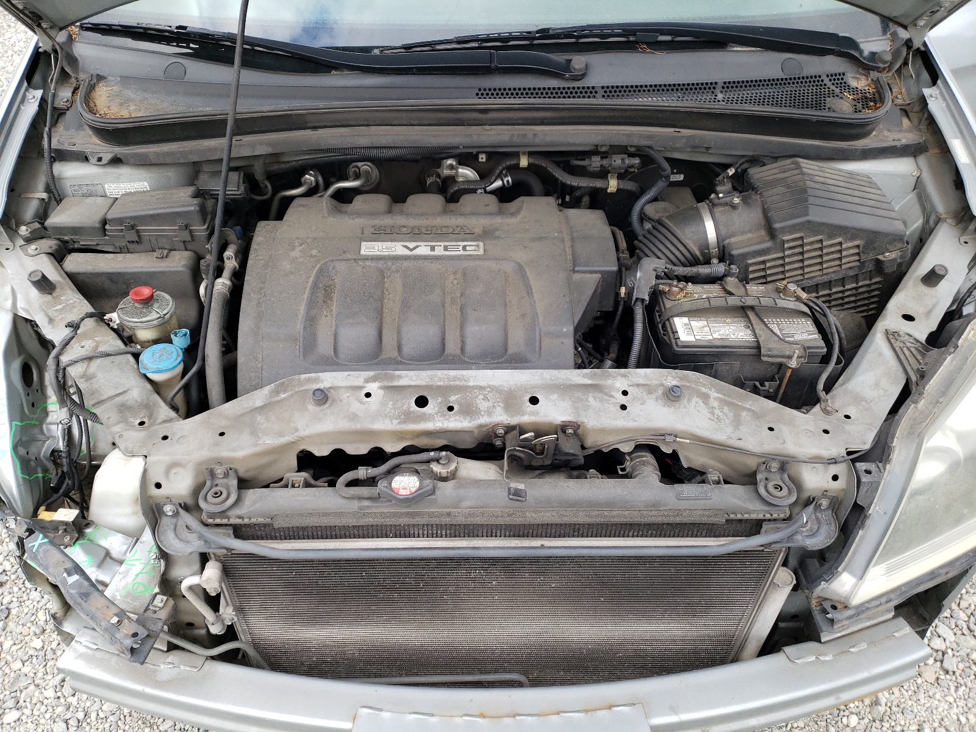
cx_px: 488
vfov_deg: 53.1
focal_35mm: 26
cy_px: 366
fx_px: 733
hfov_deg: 67.3
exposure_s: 1/256
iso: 50
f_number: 1.5
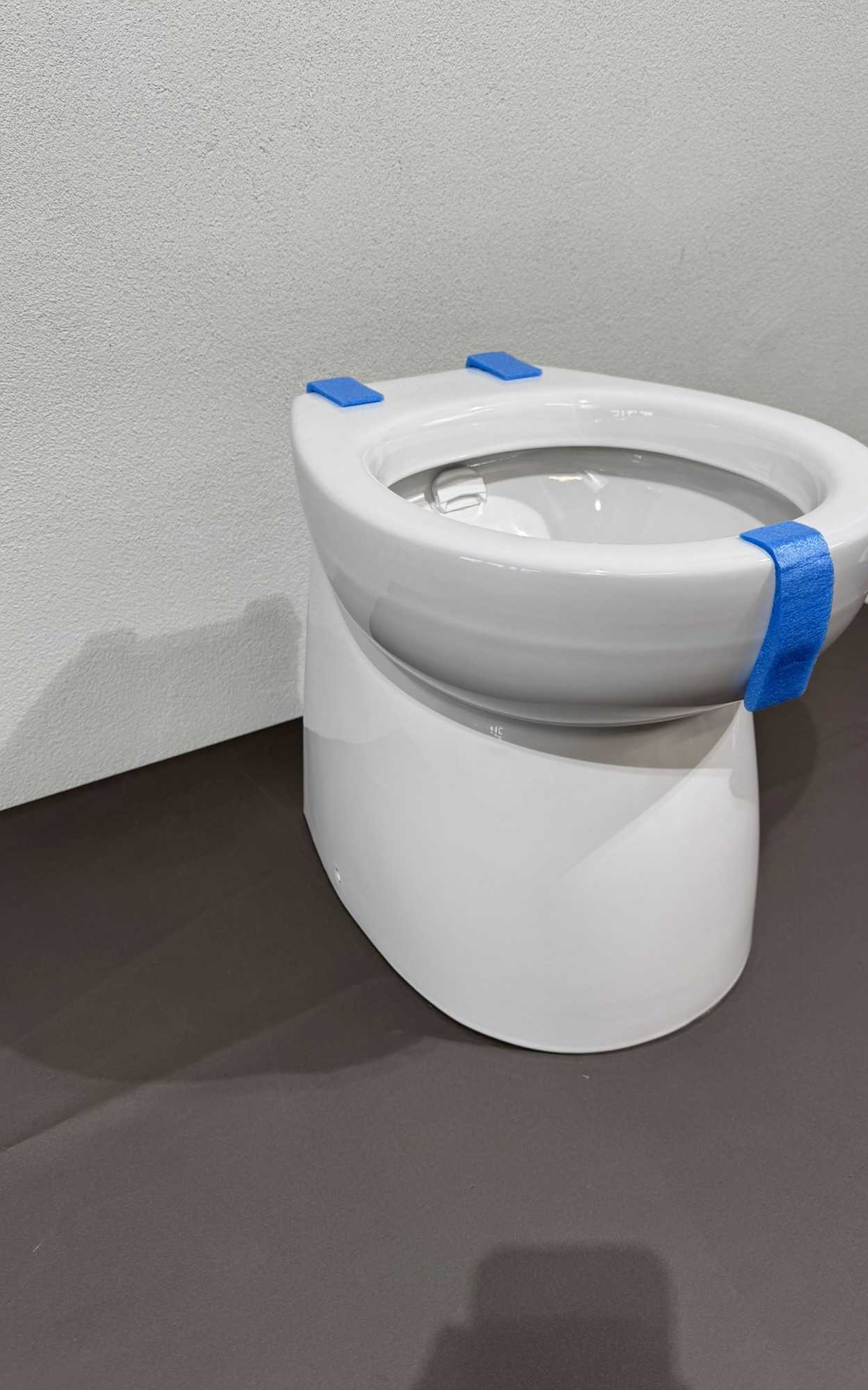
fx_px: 984
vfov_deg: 70.4
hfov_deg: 47.6
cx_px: 455
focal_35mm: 26
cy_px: 695
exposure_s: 1/189
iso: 64
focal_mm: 6.76
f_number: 1.78
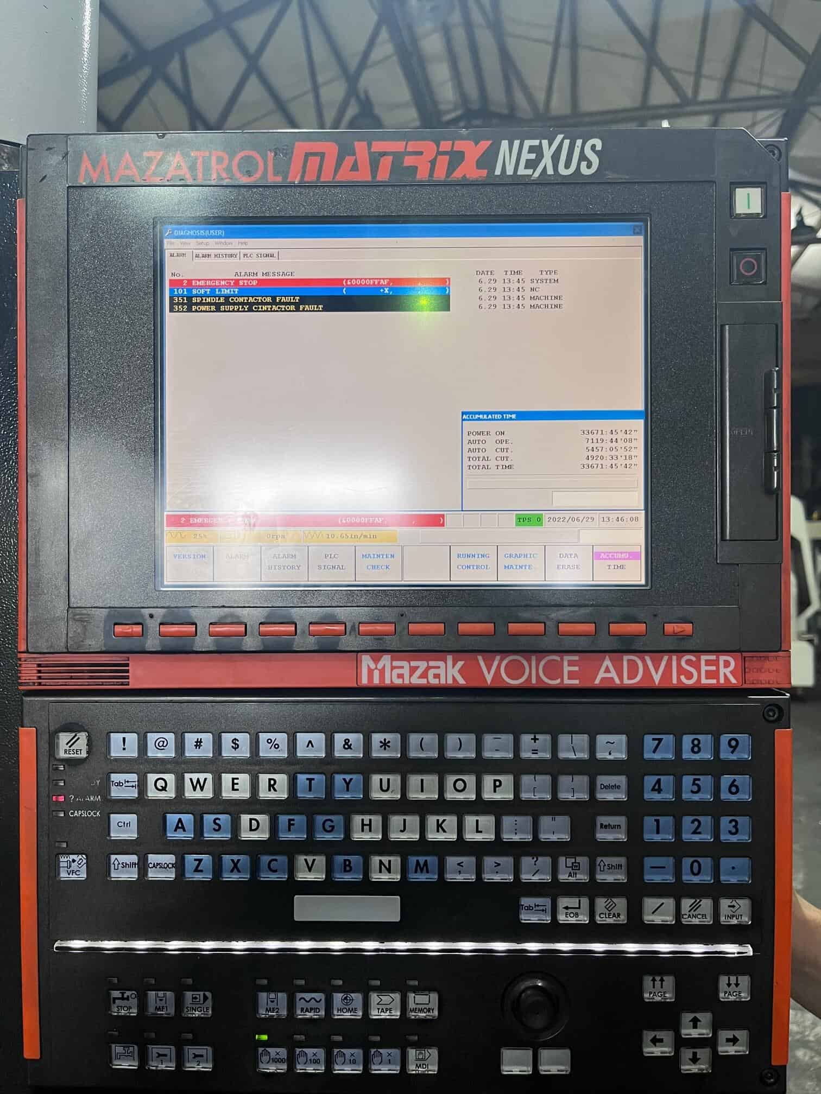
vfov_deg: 67.3
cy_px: 547
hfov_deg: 53.1
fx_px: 822
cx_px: 410
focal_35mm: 26
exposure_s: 1/60
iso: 100
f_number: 1.6
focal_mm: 5.1
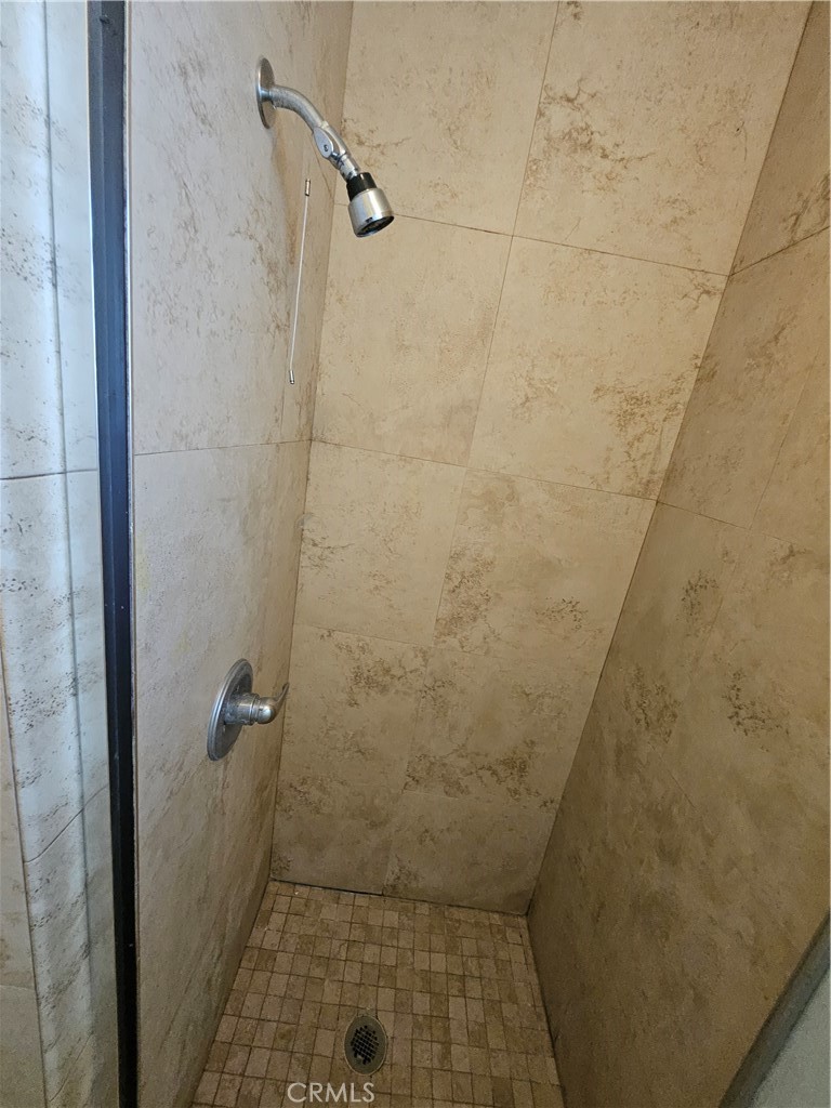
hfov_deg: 89.9
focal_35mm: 13
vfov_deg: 106.2
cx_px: 416
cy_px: 554
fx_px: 416
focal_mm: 1.74
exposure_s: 1/60
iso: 400
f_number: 2.2
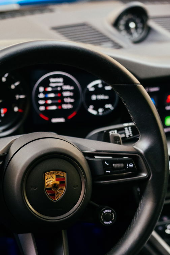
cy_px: 227
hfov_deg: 15.0
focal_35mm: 91
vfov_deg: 21.9
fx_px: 645
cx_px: 54
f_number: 2
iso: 1000
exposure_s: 1/160
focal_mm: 45
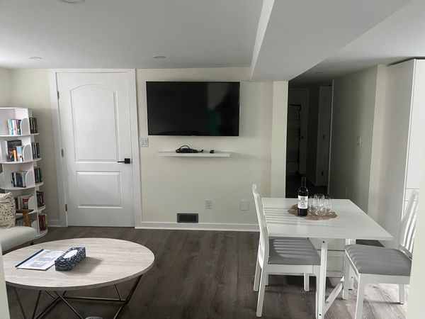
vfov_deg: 53.1
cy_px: 160
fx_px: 319
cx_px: 212
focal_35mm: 26
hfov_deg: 67.3
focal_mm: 5.1
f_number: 1.6
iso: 500
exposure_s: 1/40
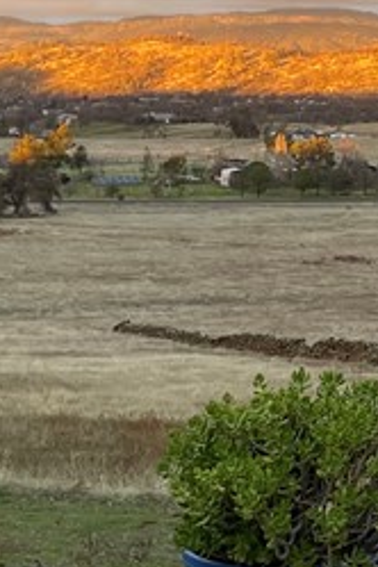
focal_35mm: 111
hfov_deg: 11.6
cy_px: -75
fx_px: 1748
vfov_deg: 17.7
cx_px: 649
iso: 80
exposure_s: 1/121
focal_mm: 4.2
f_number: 1.6
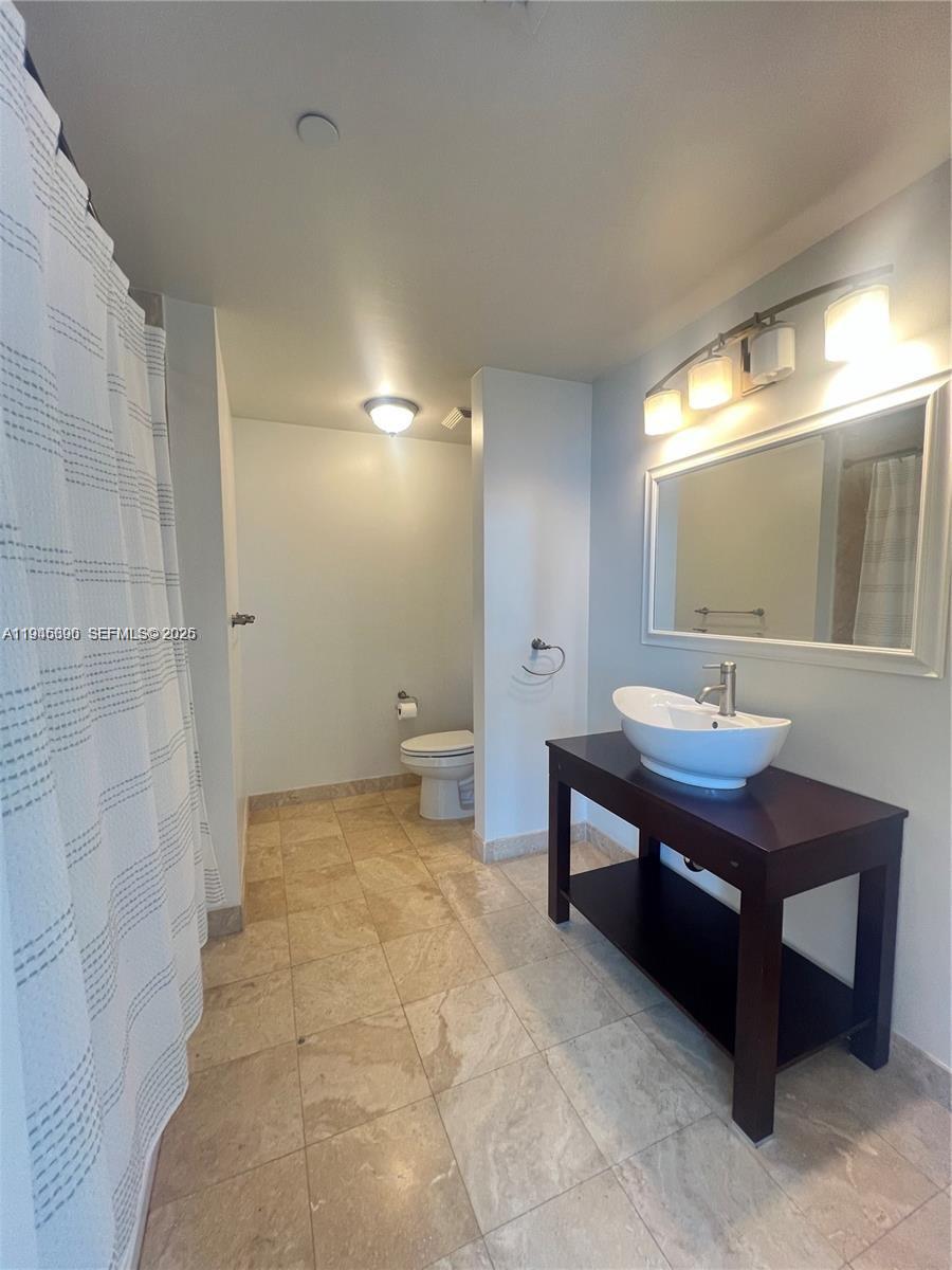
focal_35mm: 13
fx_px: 477
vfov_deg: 106.2
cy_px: 635
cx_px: 476
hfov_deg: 89.9
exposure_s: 1/60
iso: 200
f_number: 1.8
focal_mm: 1.57
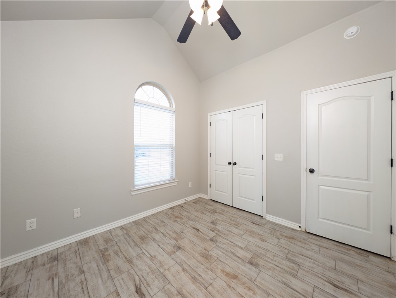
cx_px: 198
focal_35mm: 12
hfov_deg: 110.5
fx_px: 137
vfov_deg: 94.6
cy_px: 149
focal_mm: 2.23
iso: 44
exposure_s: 1/20
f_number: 1.95
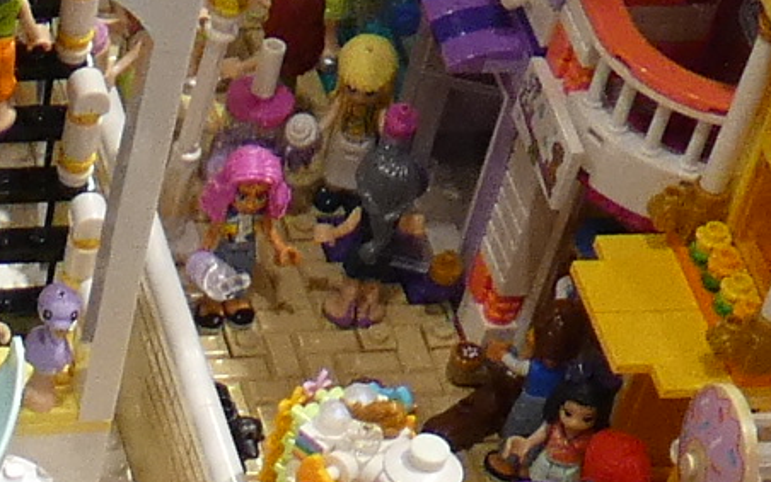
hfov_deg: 12.6
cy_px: 1148
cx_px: -179
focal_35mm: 162
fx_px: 3406
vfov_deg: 7.6
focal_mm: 3.6
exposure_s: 1/60
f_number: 2.8
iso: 200
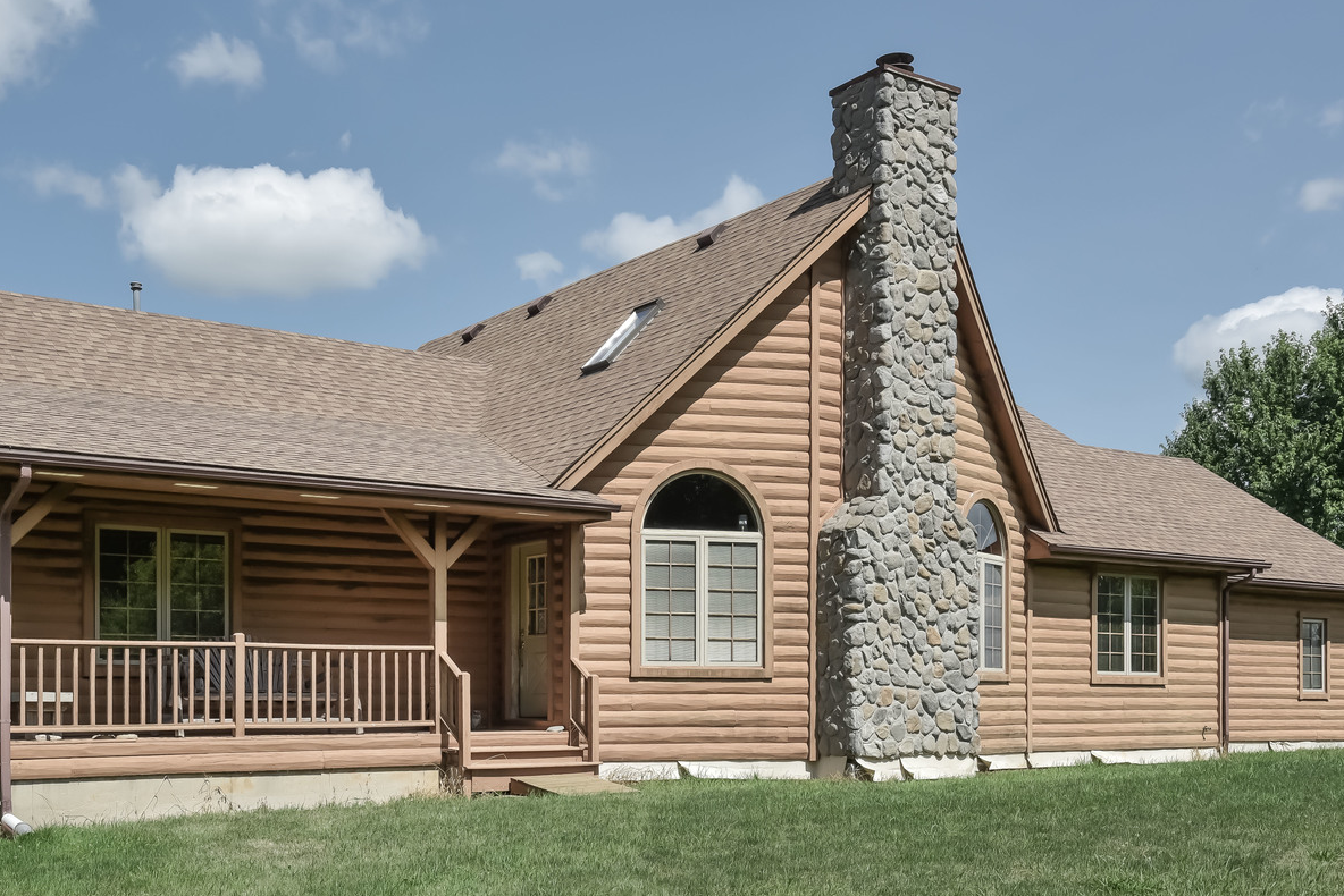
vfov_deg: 32.6
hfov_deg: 47.3
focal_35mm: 41
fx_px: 1531
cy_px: 497
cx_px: 587
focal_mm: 30
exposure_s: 1/500
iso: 250
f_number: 11
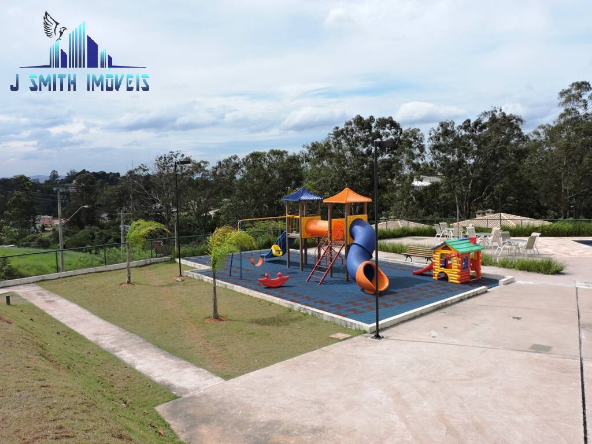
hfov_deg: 60.0
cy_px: 222
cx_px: 296
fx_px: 513
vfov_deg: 46.8
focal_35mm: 30
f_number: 3.1
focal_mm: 5.4
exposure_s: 1/1250
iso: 100
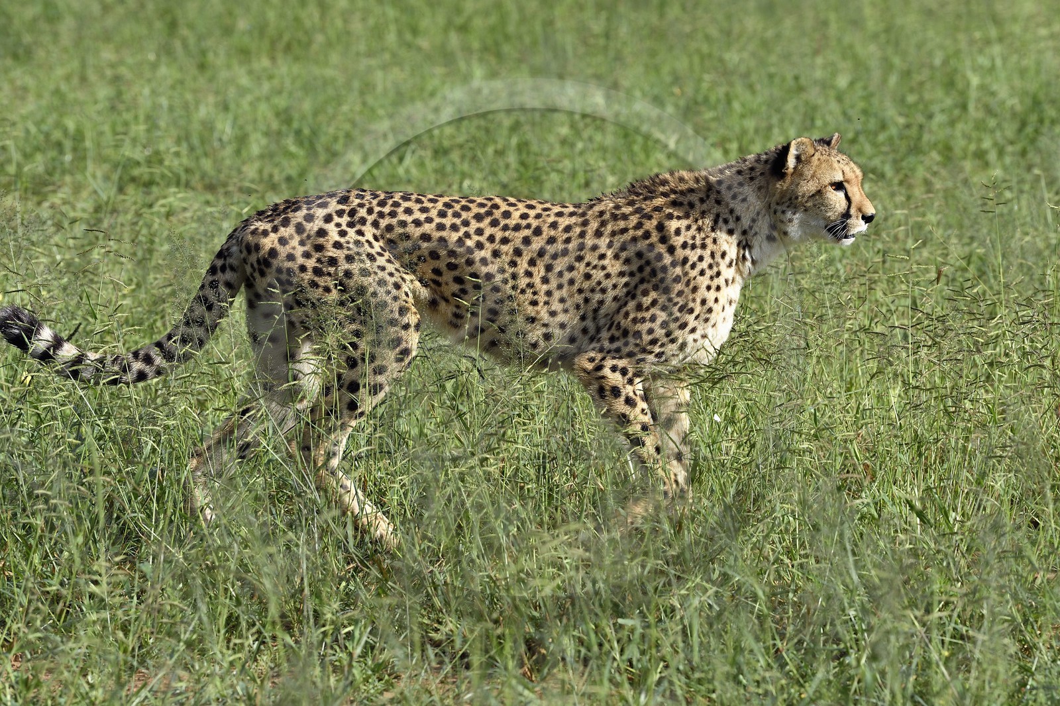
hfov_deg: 10.3
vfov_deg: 6.9
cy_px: 353
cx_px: 530
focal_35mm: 200
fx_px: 5887
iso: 400
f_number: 7.1
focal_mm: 200
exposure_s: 1/1000
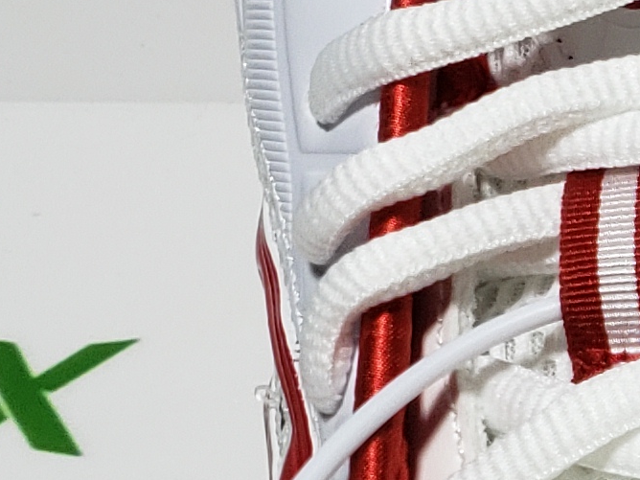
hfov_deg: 11.4
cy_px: 507
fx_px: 2903
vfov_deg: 9.4
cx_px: 1244
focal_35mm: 157
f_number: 1.5
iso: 50
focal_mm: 4.3
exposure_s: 1/635
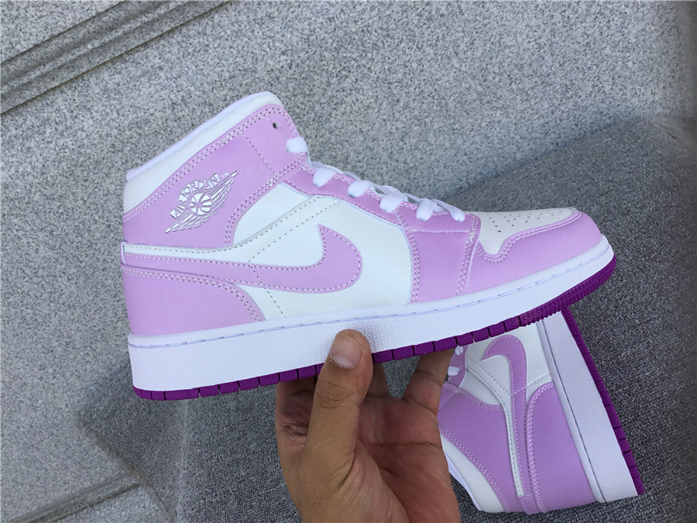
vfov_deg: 45.4
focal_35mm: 31
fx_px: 624
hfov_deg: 58.4
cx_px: 348
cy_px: 262
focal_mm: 3.3
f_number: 2.4
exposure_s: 1/466
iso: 25
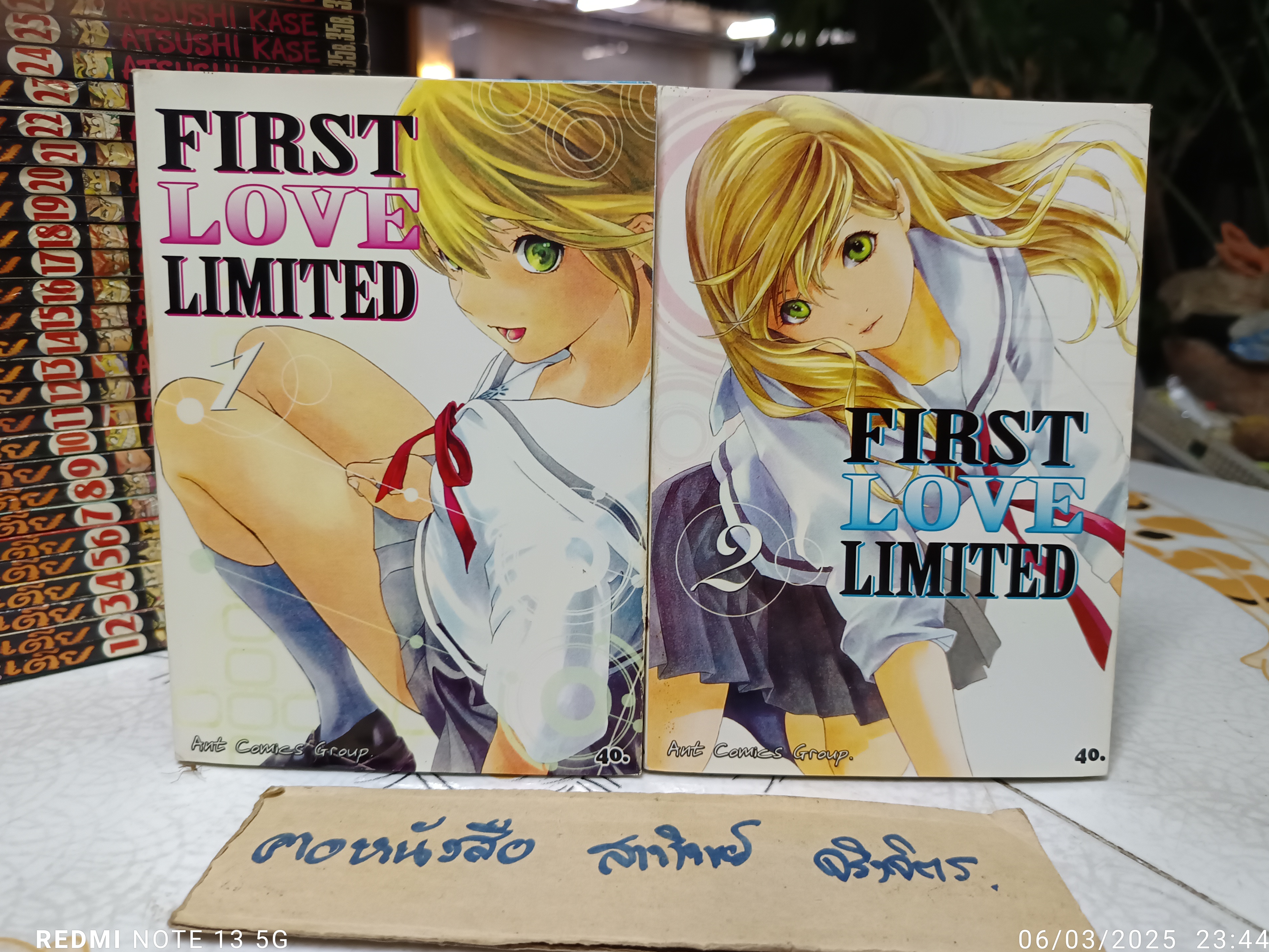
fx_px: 916
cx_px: 652
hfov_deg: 69.4
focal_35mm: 25
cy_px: 494
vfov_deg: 54.9
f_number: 1.7
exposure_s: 1/33.3
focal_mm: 5.31
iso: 1203
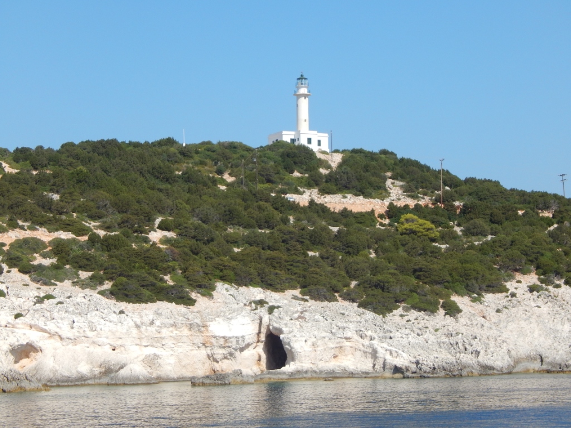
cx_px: 286
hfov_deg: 21.1
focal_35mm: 93
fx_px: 1534
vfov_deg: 15.9
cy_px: 214
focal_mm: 16.6
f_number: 4.4
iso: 125
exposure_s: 1/1000
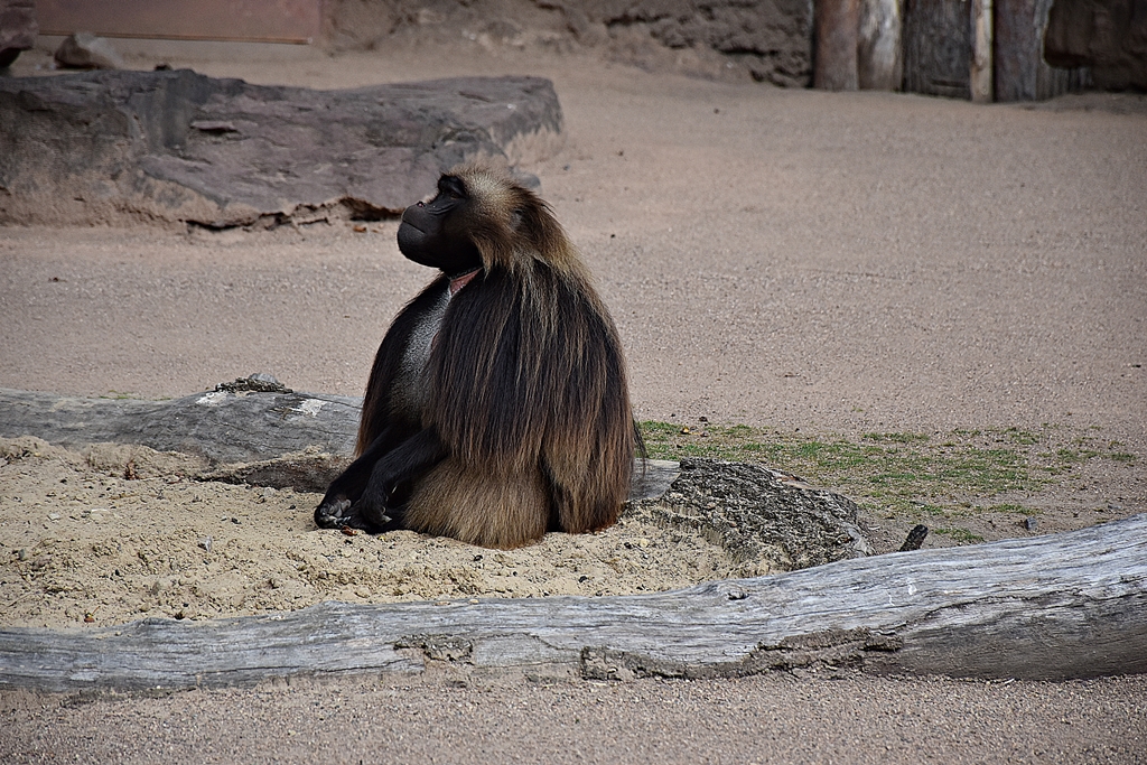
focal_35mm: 210
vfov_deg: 6.5
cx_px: 574
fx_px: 6691
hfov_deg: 9.8
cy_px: 382
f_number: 5.6
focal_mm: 140
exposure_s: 1/1000
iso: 500
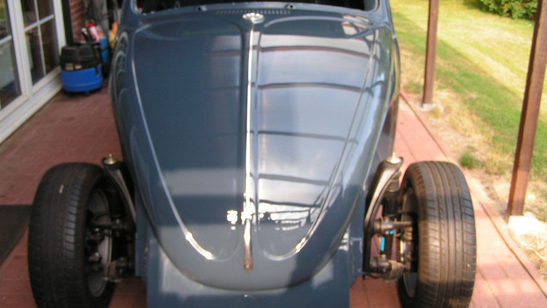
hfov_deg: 48.4
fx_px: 609
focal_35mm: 42
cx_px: 276
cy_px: 118
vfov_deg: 28.3
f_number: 3.5
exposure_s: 1/60
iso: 50
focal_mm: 6.3
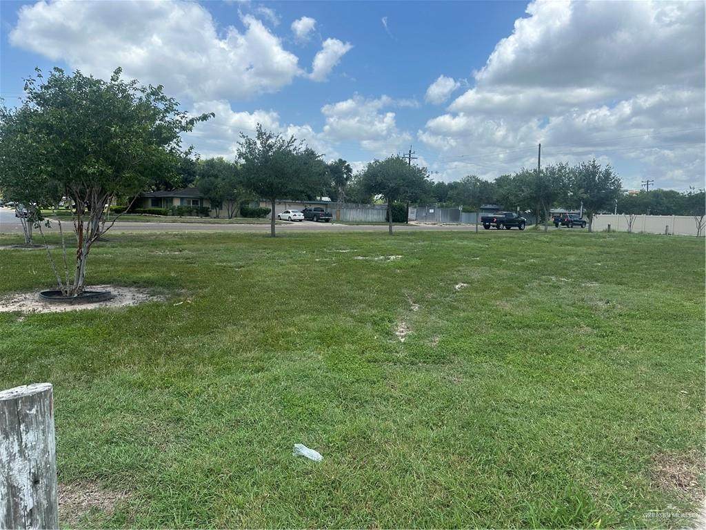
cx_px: 353
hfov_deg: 71.6
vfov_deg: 56.8
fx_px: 489
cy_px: 265
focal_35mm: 24
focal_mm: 6.86
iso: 80
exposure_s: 1/4762
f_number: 1.78
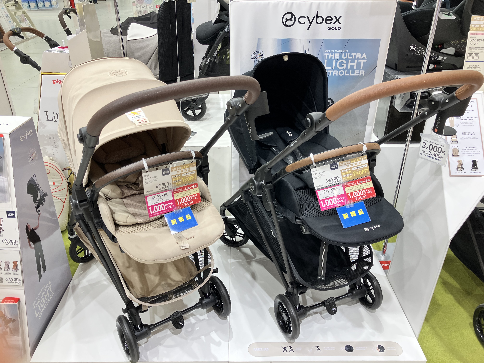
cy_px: 182
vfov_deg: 49.7
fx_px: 391
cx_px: 242
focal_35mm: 28
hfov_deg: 63.4
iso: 50
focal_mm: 3.99
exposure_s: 1/100
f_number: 1.8
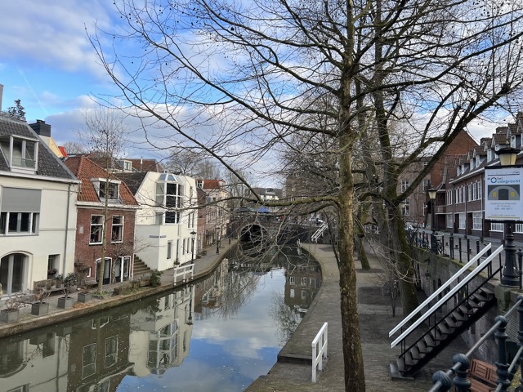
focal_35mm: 26
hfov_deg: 67.3
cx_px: 262
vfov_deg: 53.1
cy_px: 196
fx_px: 393
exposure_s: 1/827
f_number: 1.5
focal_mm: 5.7
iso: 50
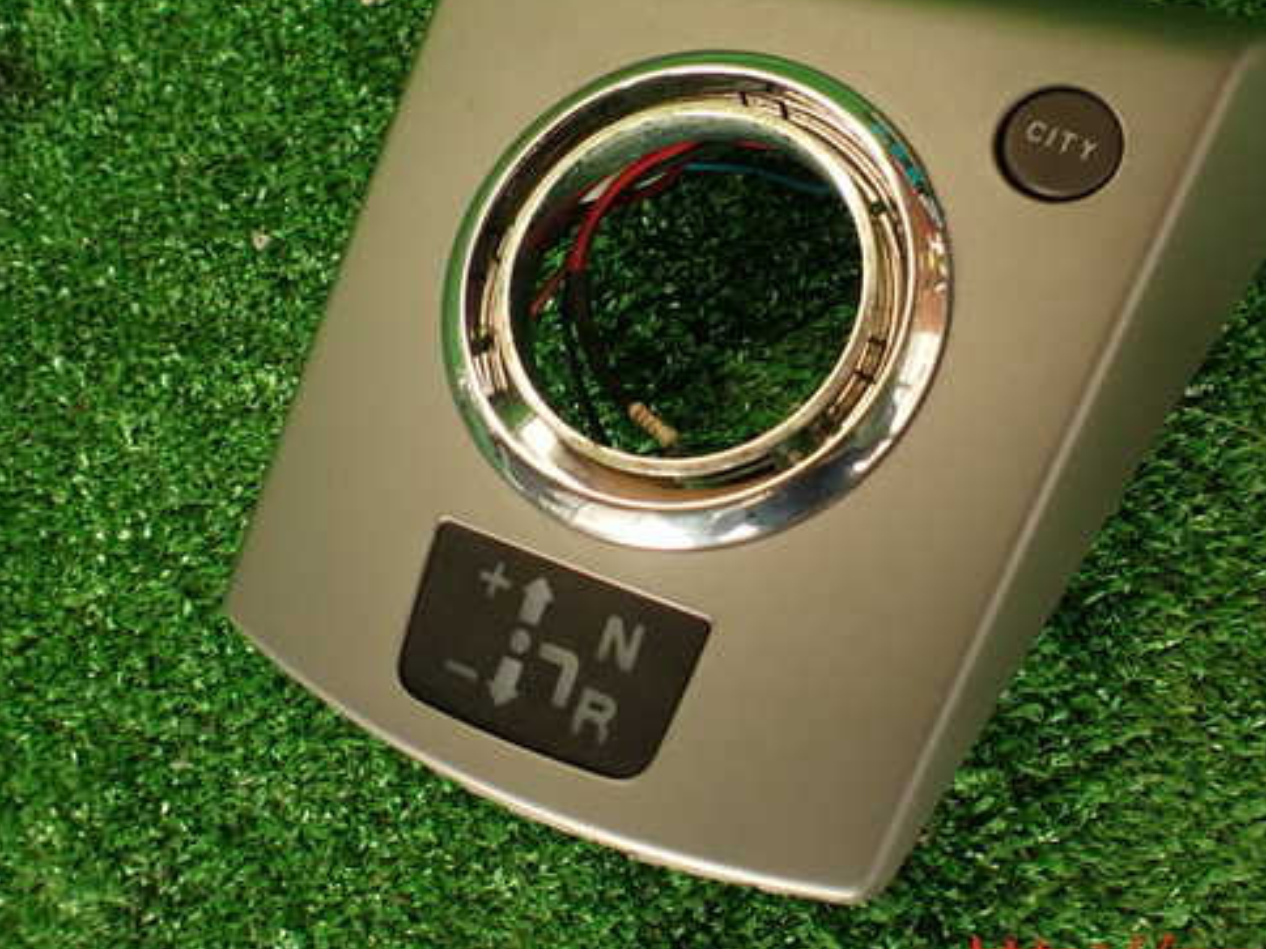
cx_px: 777
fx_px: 1134
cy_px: 408
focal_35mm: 31
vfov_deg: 45.3
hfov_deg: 57.8
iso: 100
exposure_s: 1/60
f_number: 2
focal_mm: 4.5
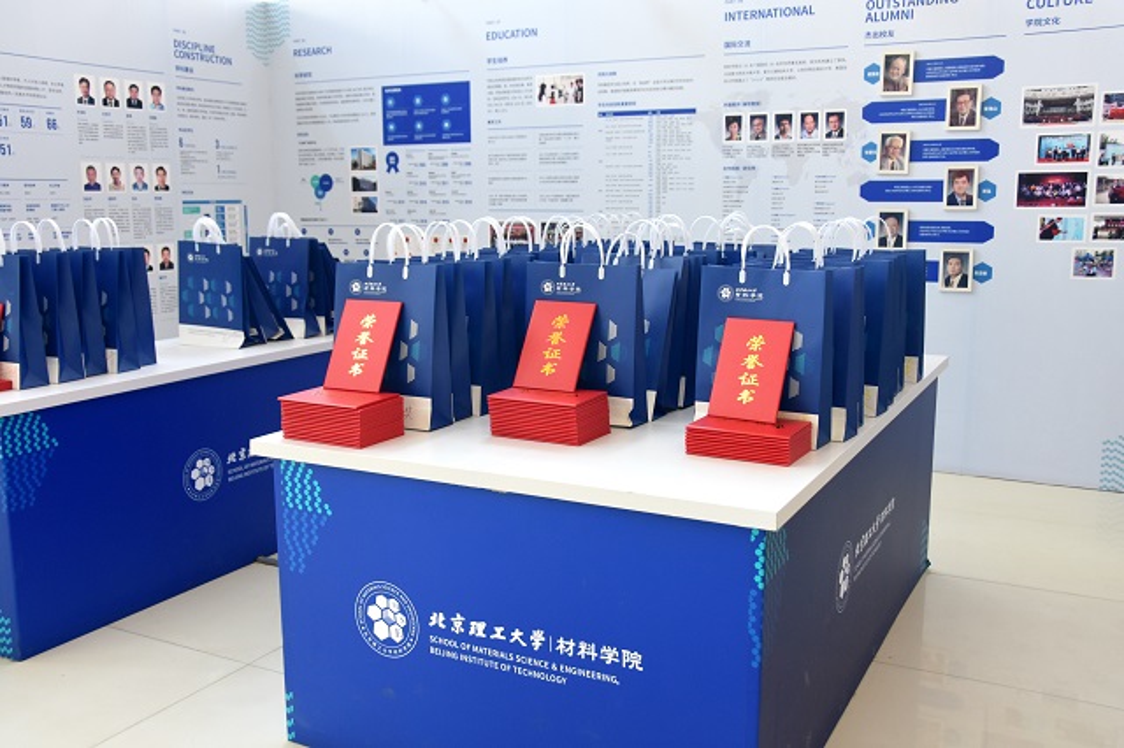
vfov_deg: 39.9
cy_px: 374
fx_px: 1030
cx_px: 562
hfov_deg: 57.2
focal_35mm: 33
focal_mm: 22
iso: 800
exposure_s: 1/80
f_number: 4.5
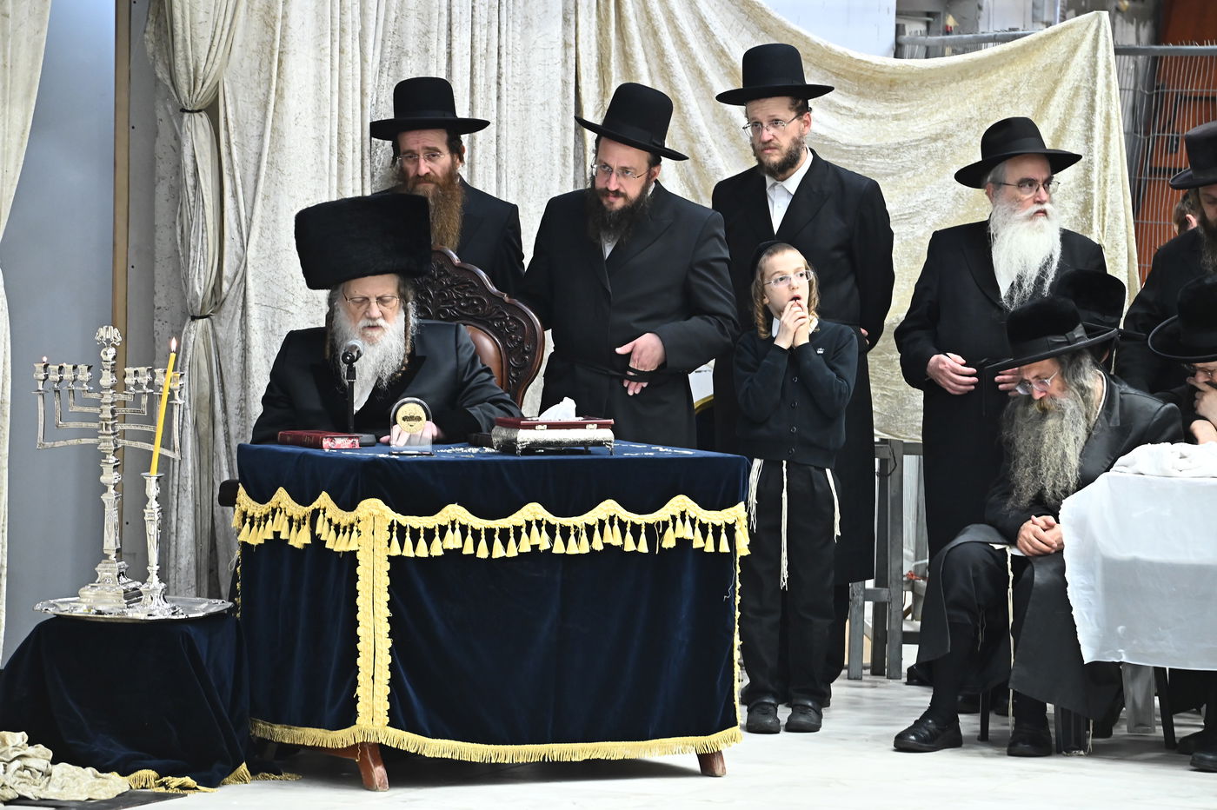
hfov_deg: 10.8
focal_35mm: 190
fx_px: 6420
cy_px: 405
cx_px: 608
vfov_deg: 7.2
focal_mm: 190
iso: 3200
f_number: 7.1
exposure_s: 1/200
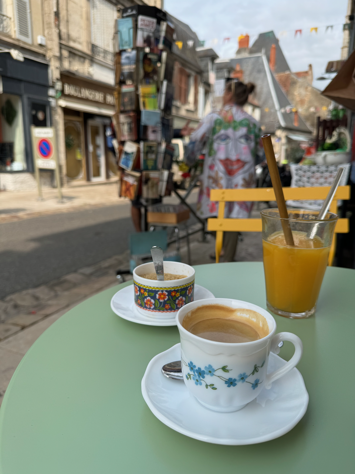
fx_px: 328
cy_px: 237
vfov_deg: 71.6
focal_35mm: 24
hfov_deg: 56.8
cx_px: 178
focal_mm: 6.76
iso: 80
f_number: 1.78
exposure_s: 1/2833
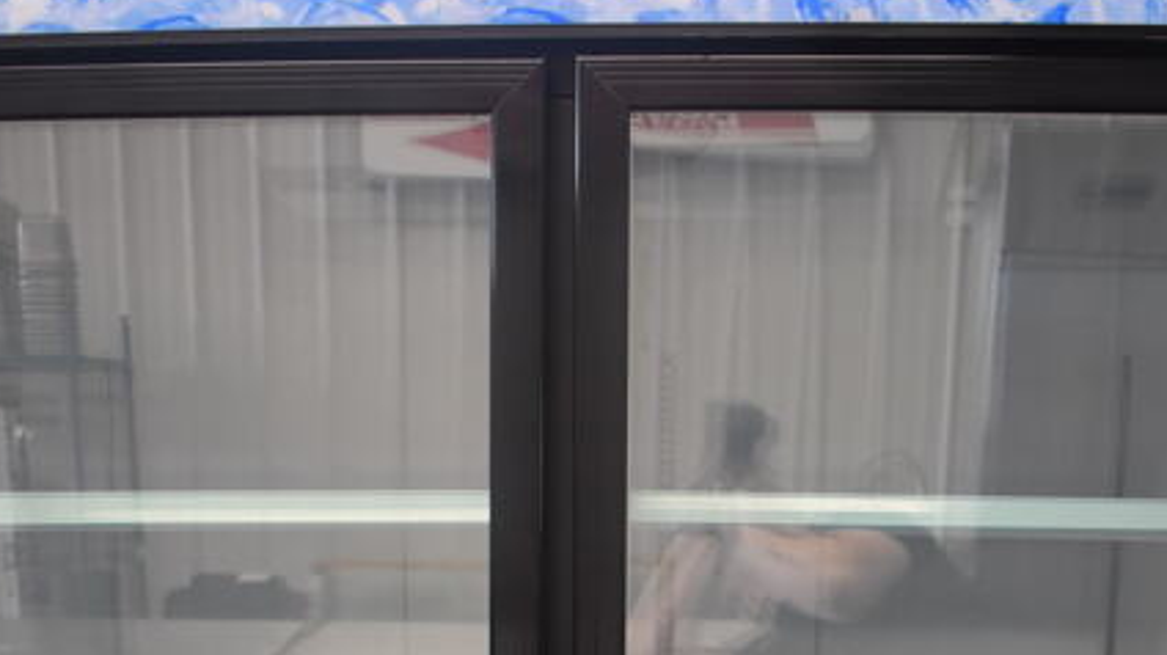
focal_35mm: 61
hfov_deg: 34.4
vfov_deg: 18.1
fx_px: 1887
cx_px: 575
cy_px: 907
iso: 1100
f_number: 3.5
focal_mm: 18
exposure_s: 1/125
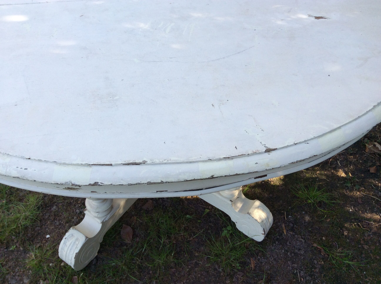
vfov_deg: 44.1
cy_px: 142
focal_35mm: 32
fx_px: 352
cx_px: 190
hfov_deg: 56.9
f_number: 2.4
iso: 32
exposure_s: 1/192
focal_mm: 3.3
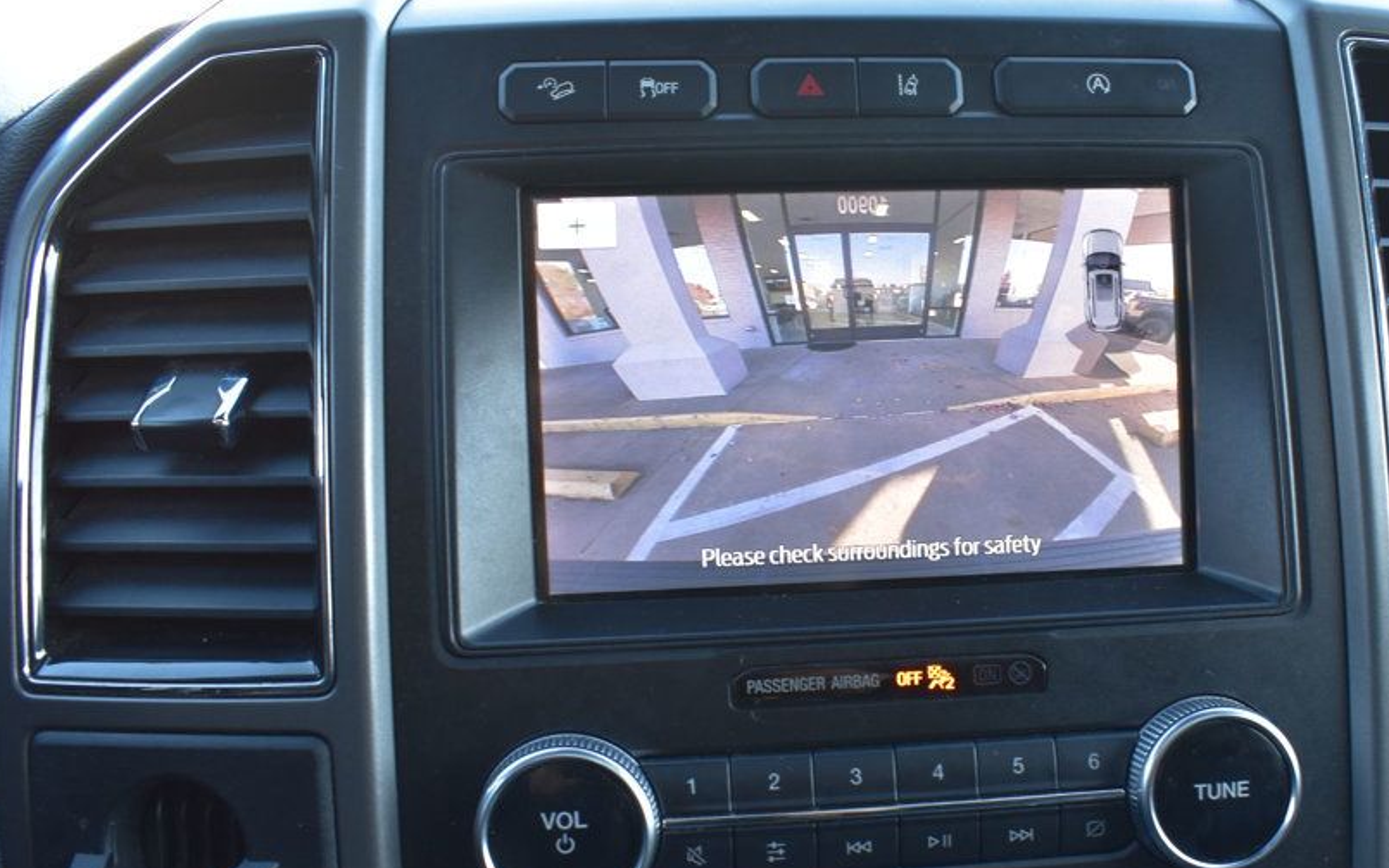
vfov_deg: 36.2
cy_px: 516
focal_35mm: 35
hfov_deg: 54.9
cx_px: 835
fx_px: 1325
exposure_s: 1/30
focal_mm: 18
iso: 400
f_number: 7.1
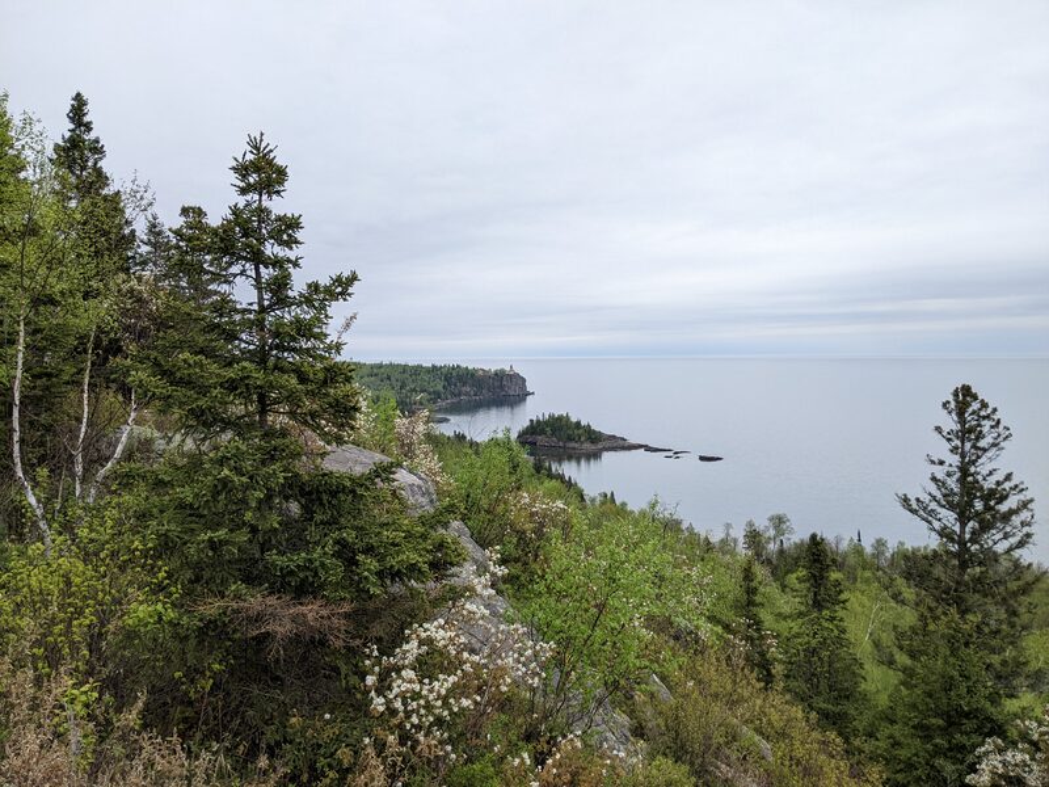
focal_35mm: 27
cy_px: 394
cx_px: 524
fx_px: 818
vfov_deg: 51.4
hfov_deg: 65.3
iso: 94
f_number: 1.8
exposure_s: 1/1805
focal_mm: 4.44
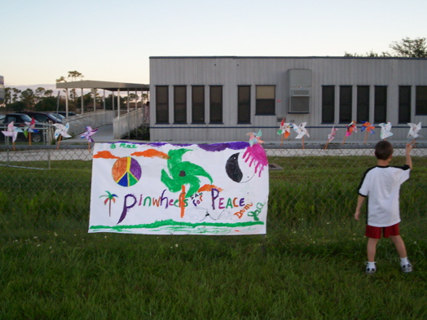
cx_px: 206
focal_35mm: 39
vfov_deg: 36.8
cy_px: 155
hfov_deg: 47.9
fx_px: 481
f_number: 4.5
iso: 140
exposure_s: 1/72.3
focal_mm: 5.9
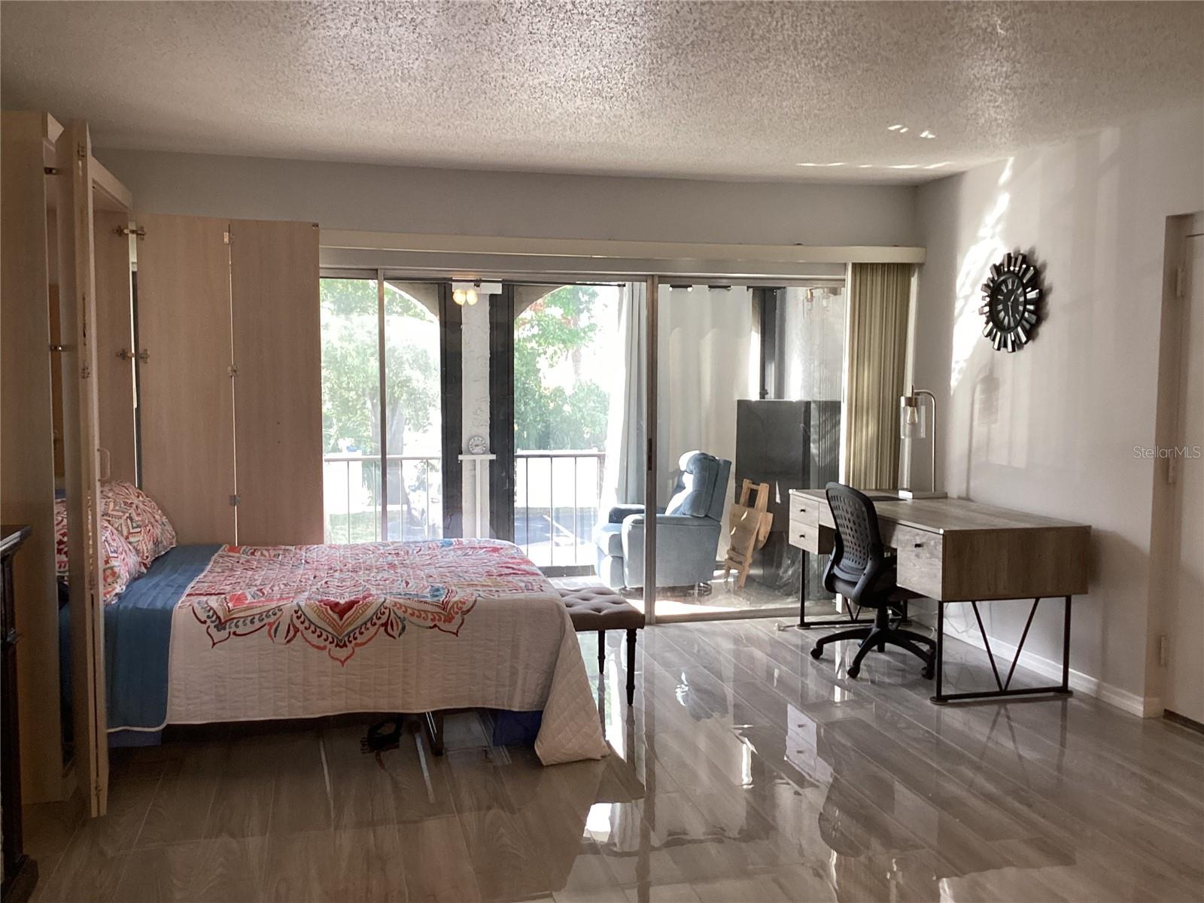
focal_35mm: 31
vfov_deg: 45.4
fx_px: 1078
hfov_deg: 58.4
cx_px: 602
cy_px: 452
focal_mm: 3.3
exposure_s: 1/60
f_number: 2.4
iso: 100
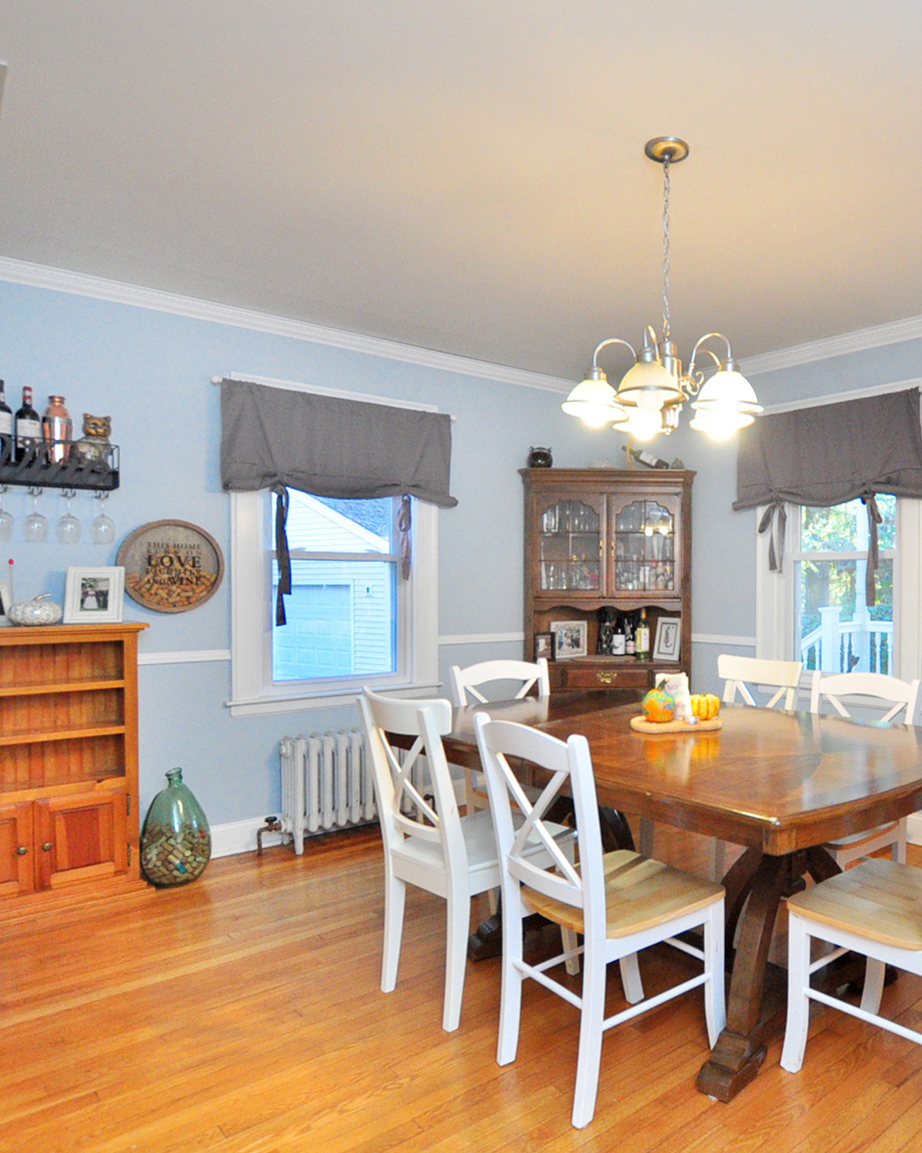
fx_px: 750
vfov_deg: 75.0
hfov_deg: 59.0
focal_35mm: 22
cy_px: 581
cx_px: 716
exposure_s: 1/160
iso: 1600
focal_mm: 10
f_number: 4
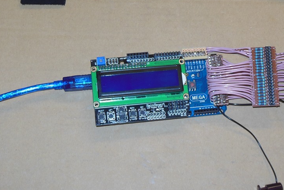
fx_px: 497
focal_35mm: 63
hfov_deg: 31.9
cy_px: 52
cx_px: 157
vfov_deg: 21.4
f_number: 3.8
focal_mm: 7.7
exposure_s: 1/30
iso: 125
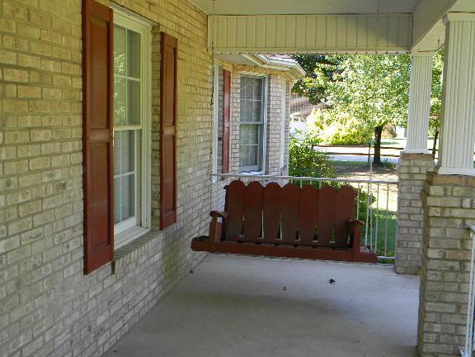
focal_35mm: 40
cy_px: 187
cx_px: 259
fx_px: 549
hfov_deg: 46.7
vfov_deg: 36.0
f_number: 3.7
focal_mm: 6.4
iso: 80
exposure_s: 1/50
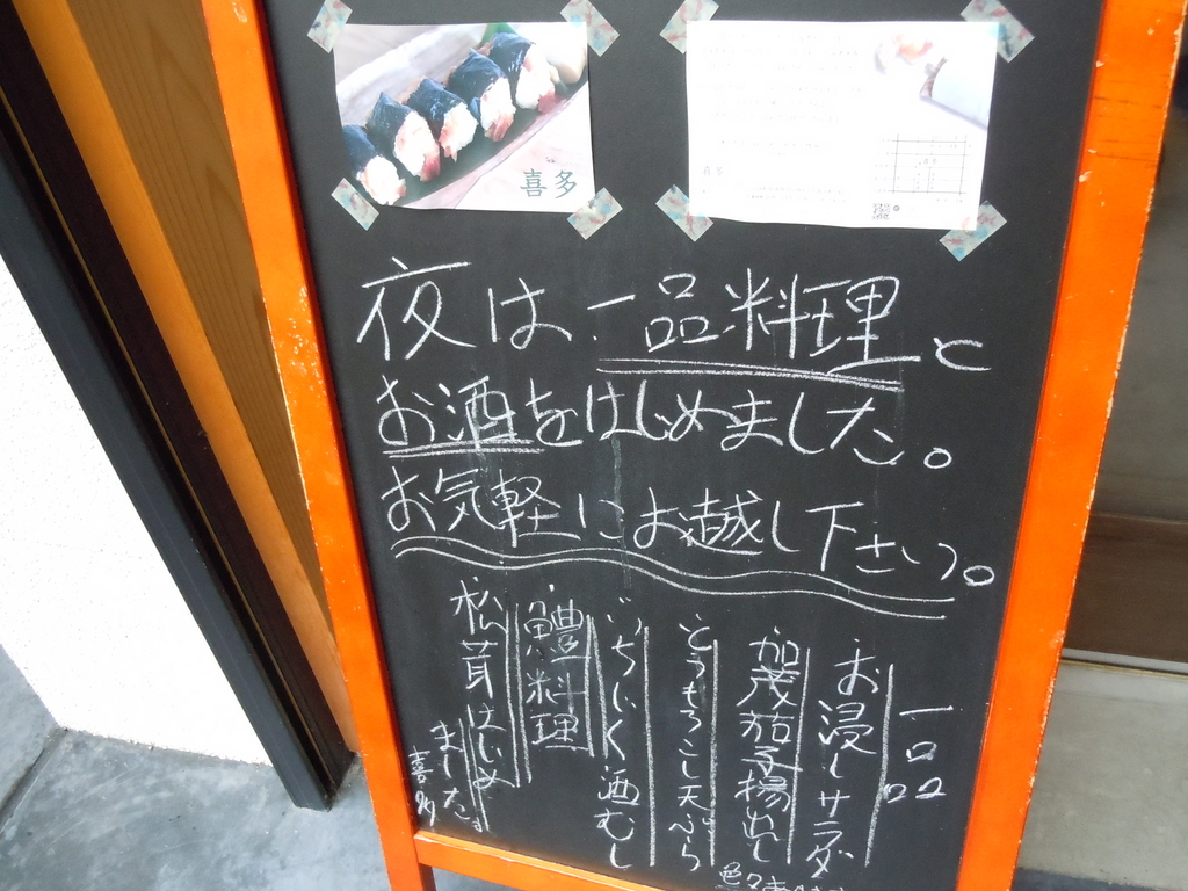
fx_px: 1133
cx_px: 594
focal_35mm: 33
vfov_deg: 42.9
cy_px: 446
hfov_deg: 55.4
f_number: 4
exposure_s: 1/80
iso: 800
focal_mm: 5.9
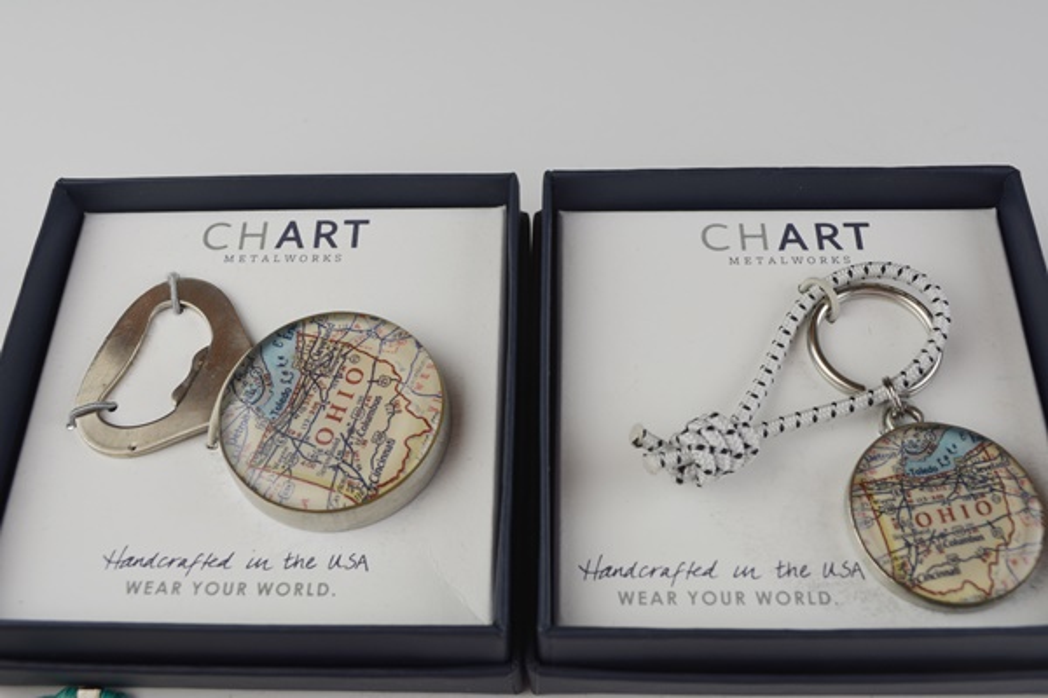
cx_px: 524
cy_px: 349
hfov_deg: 53.1
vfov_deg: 36.9
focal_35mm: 36
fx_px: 1048
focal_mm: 24
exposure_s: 1/200
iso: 200
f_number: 7.1
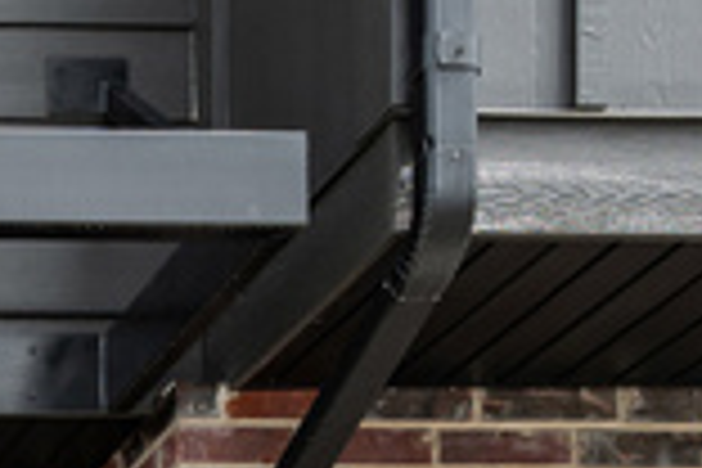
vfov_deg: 9.4
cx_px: -936
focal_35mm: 105
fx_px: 2047
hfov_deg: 14.1
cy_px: 1516
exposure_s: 1/100
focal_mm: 16
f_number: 9
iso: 250
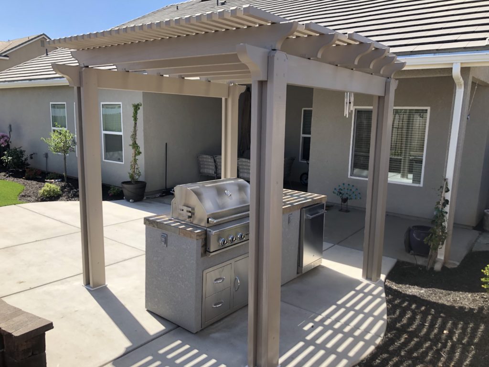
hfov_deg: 63.4
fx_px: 396
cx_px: 244
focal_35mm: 28
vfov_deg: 49.7
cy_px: 184
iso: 20
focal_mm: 3.99
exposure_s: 1/883
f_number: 1.8
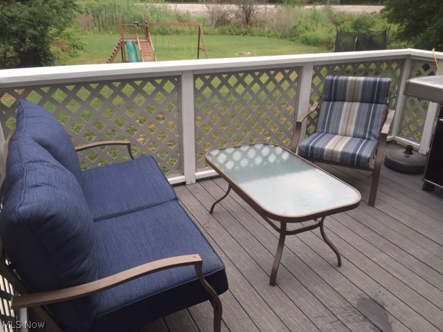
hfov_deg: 61.7
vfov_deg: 48.2
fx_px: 371
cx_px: 222
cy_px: 166
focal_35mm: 29
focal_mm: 4.15
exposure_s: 1/214
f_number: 2.2
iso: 32
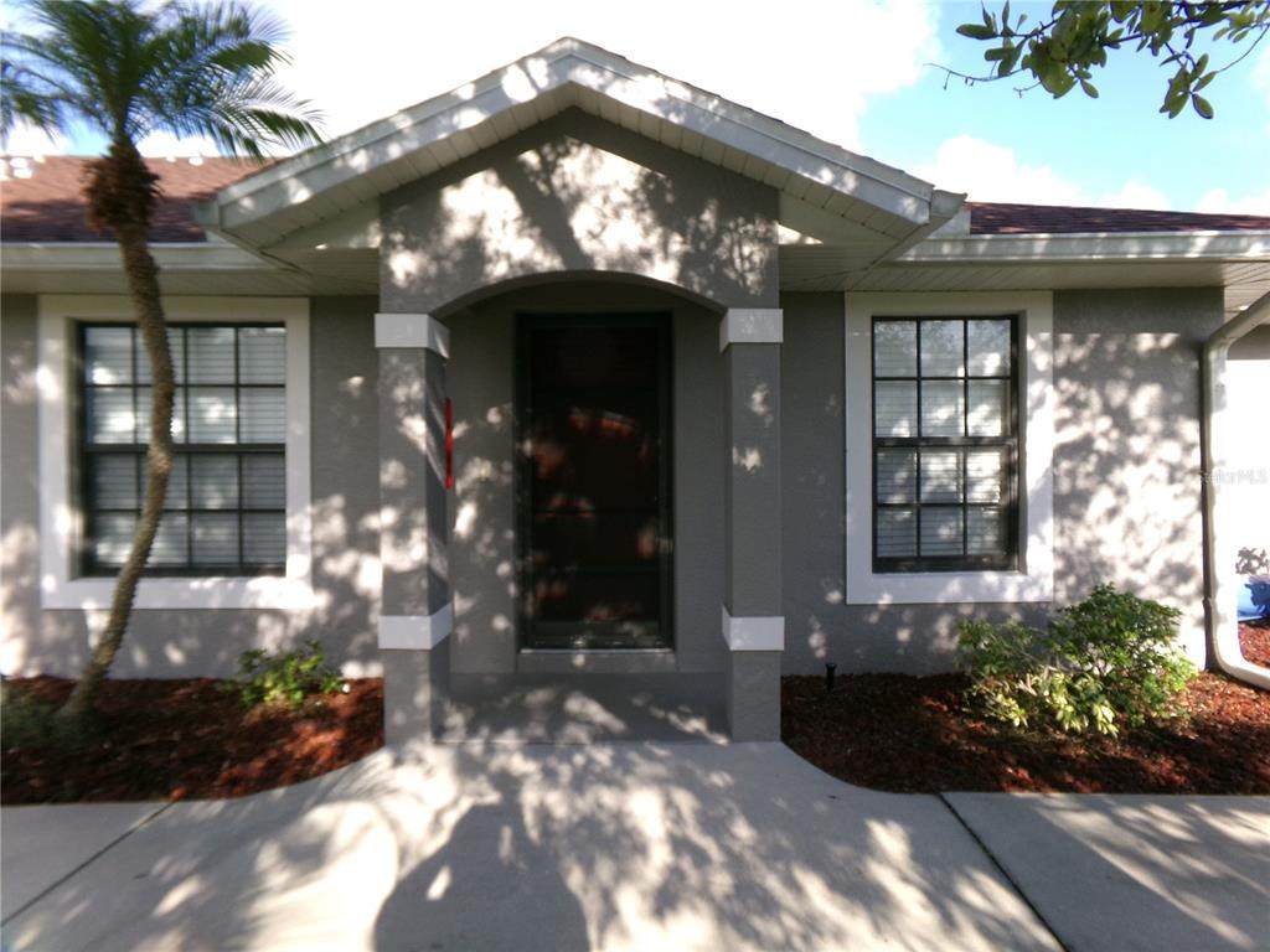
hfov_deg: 71.6
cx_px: 635
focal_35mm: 24
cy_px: 476
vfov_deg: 56.8
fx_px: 881
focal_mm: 4.3
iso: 189
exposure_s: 1/60
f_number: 11.07
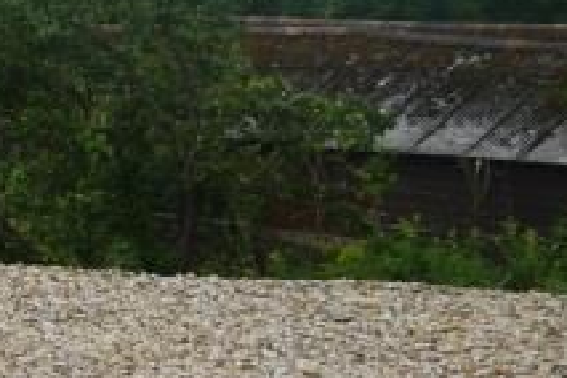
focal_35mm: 140
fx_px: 2205
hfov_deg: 12.1
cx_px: -740
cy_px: -61
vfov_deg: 9.7
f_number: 5.6
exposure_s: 1/250
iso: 160
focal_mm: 14
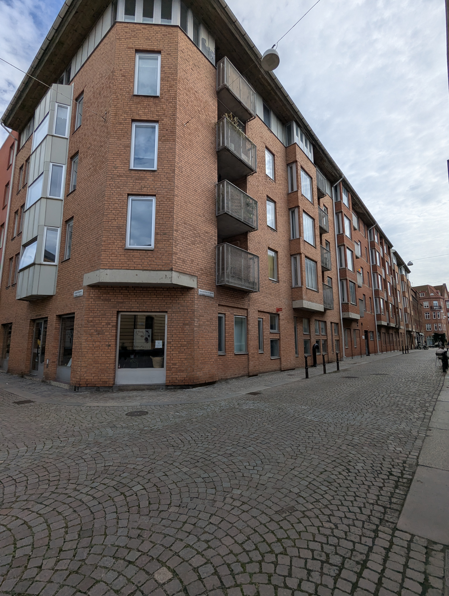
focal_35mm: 16
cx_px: 224
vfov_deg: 94.4
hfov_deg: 78.2
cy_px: 298
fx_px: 276
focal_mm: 2.35
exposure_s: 1/1898
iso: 45
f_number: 2.2
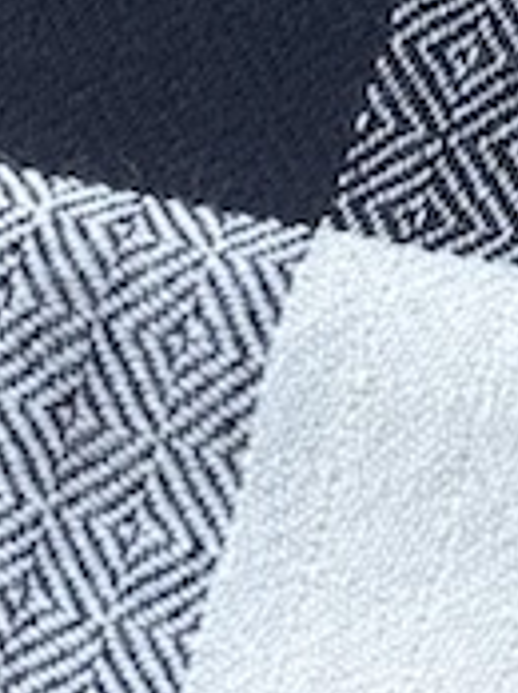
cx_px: 544
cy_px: -28
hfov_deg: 5.4
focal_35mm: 275
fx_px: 5500
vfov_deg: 7.2
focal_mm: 6.76
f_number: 1.78
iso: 50
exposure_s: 1/195
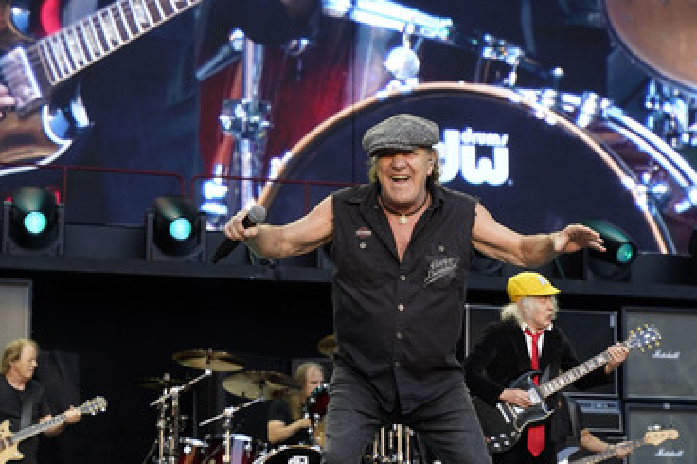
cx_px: 370
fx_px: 1780
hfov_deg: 22.1
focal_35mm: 92
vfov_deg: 14.8
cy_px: 218
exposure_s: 1/400
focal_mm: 75
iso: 1600
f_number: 5
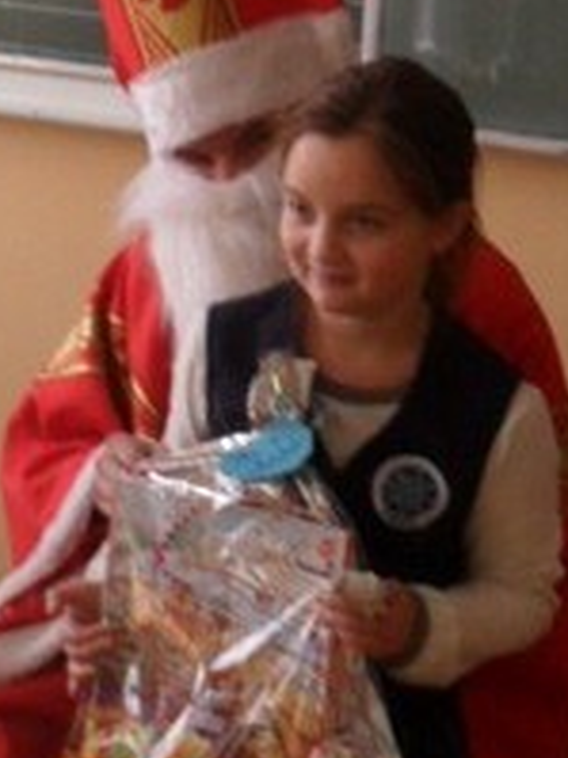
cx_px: 234
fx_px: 1489
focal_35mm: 68
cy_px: 609
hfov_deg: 21.6
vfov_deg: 28.0
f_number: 3.5
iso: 100
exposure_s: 1/45
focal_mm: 4.9
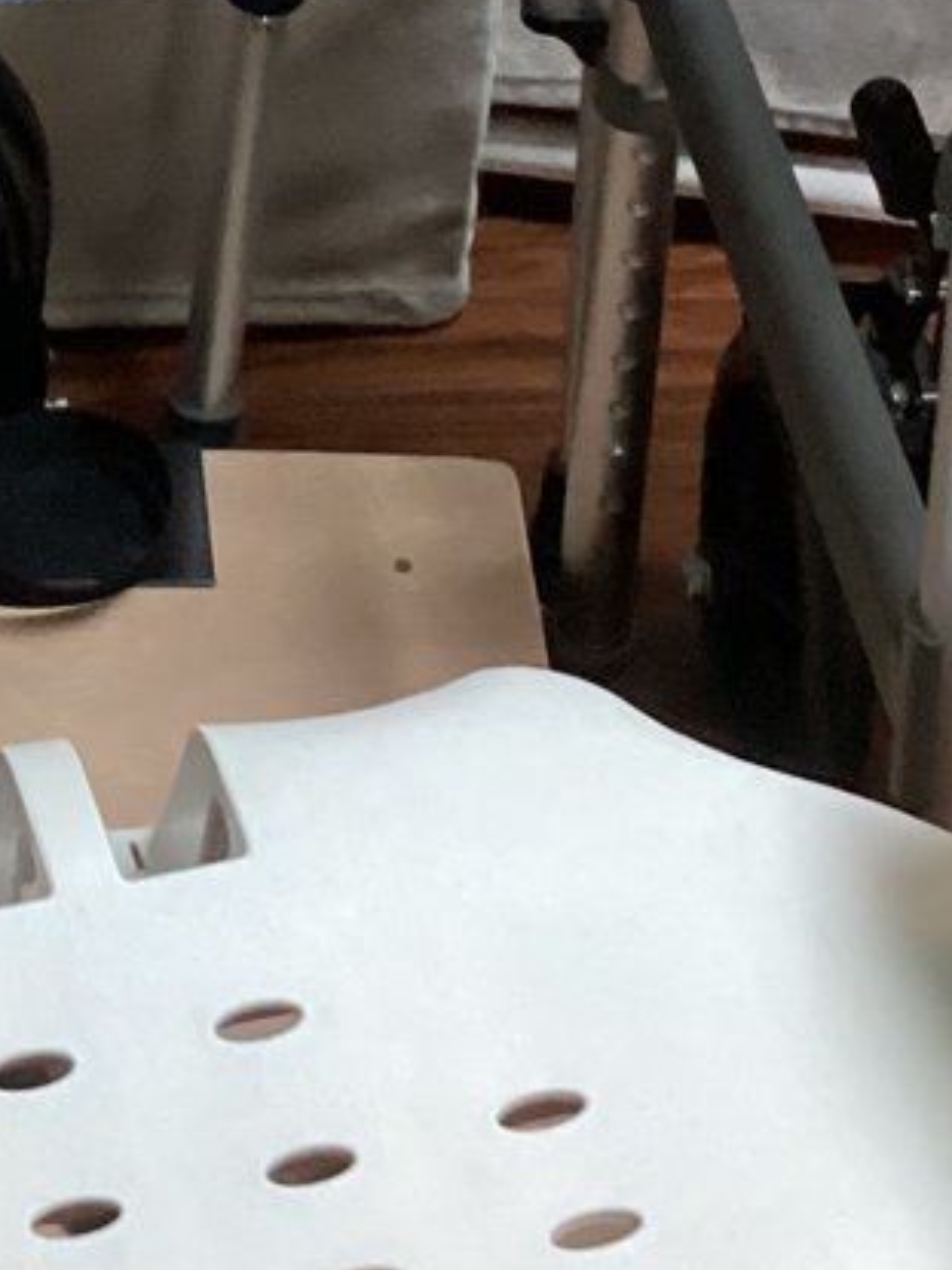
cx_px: -161
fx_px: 4146
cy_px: -167
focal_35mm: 113
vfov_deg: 16.8
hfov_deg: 12.8
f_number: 2.4
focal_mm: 3.3
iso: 320
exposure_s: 1/40
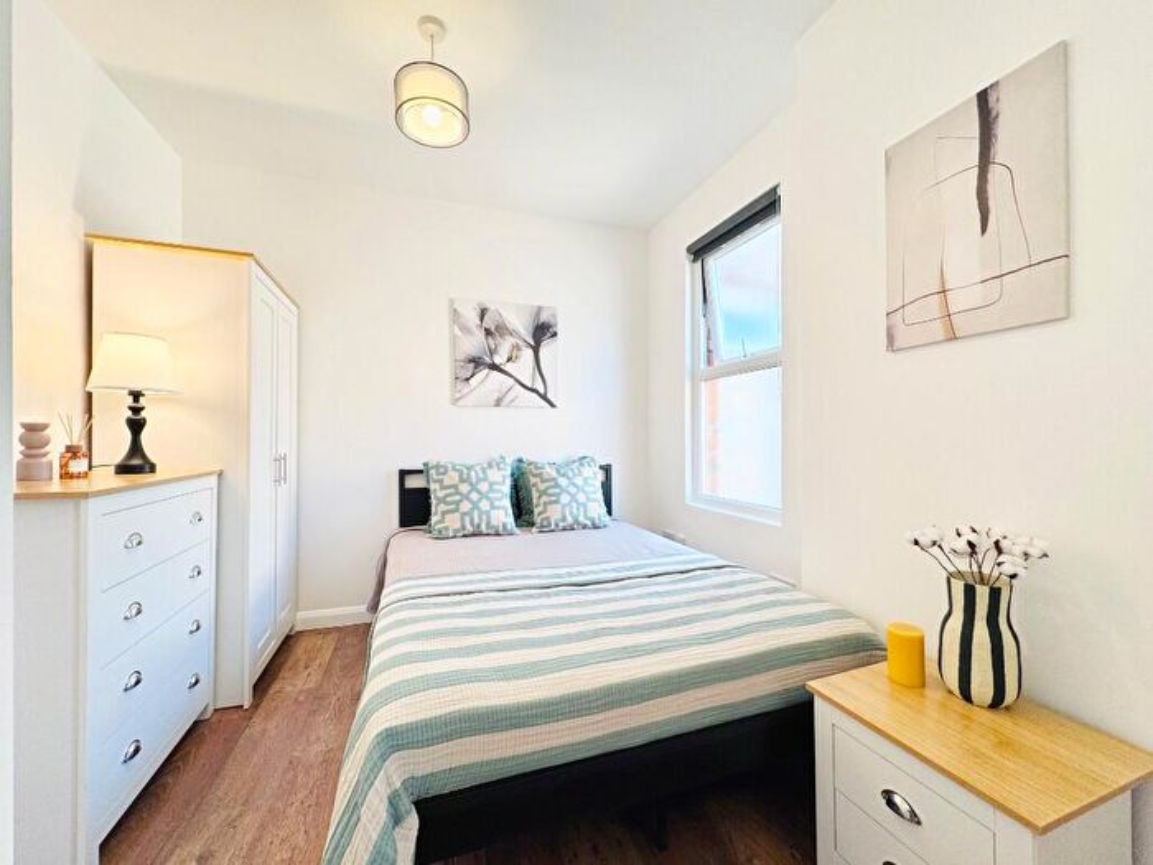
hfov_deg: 102.1
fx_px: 466
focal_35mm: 14
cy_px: 432
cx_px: 576
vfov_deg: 85.7
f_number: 2.2
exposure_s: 1/100
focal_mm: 2.22
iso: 64
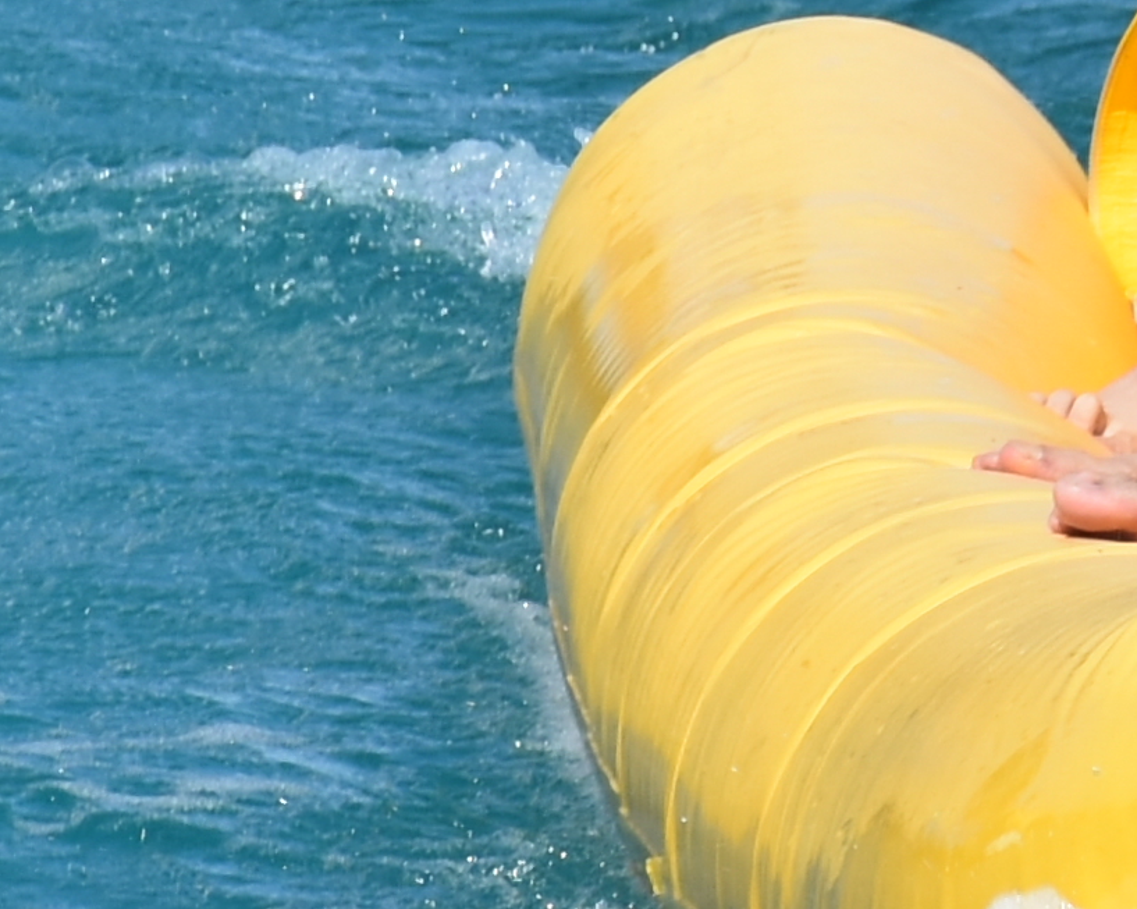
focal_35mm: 931
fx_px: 31318
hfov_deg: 2.1
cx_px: 2074
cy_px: -287
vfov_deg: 1.7
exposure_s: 1/500
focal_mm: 90
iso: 160
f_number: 8
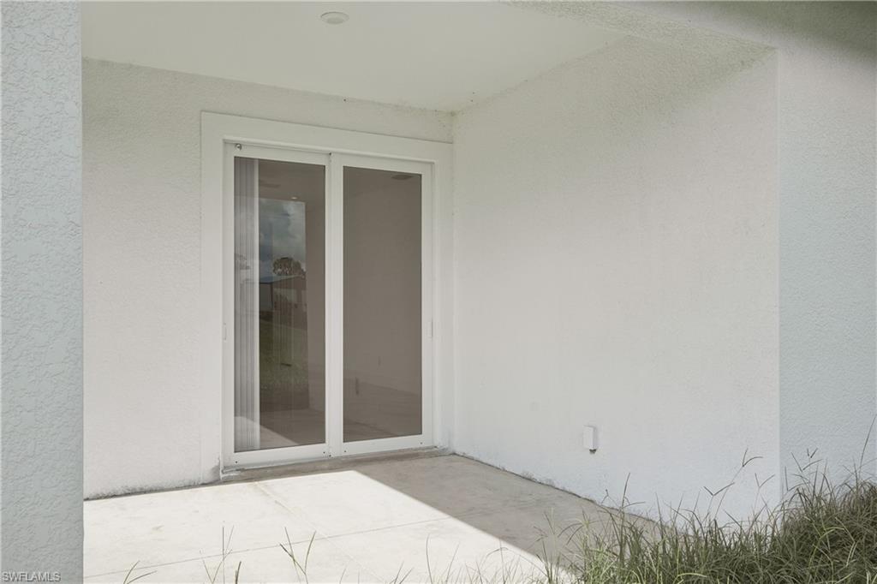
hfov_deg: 63.7
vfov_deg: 44.9
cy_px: 292
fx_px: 706
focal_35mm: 29
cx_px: 438
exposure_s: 1/1000
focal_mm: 29
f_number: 8
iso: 400
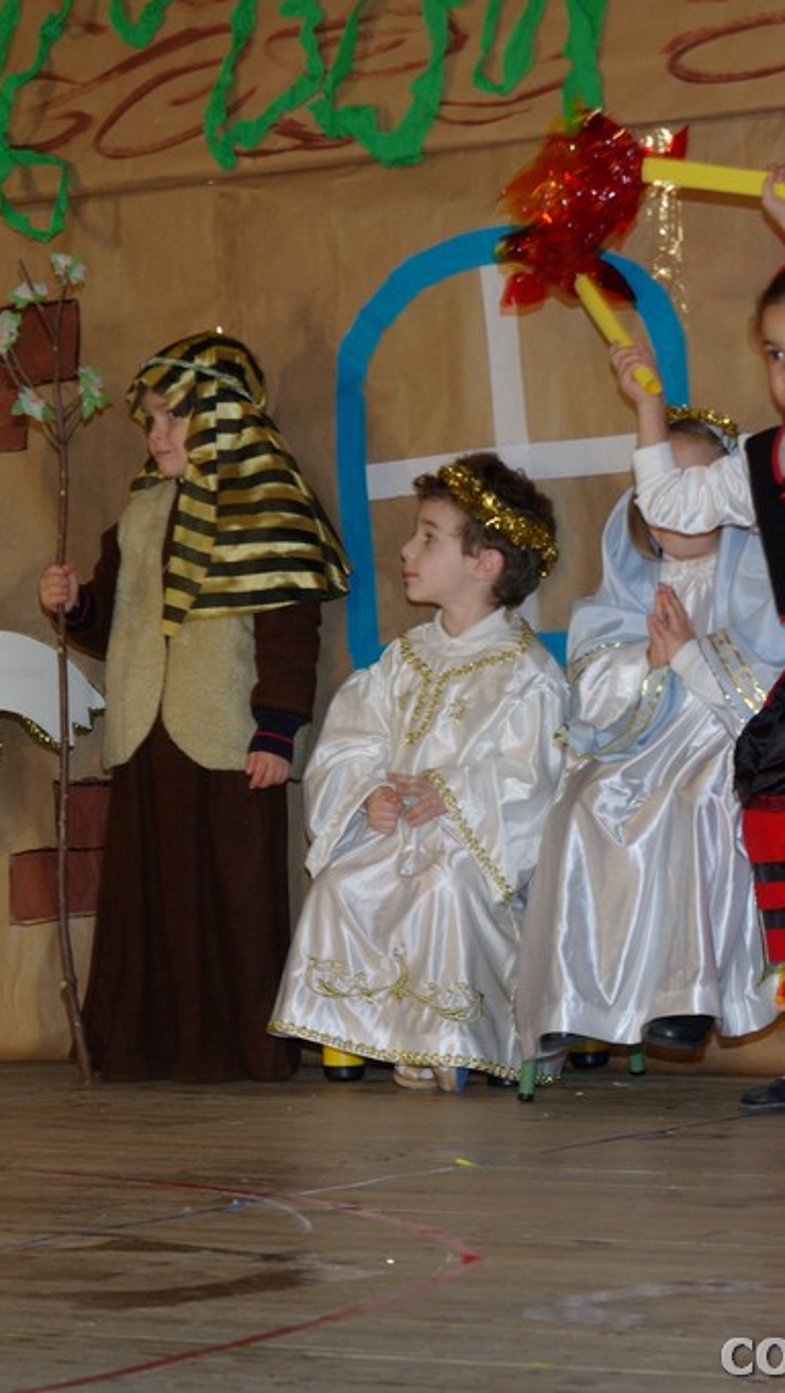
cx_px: 460
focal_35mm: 118
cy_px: 695
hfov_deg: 10.3
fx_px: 4363
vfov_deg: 18.2
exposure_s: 1/60
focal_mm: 50
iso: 400
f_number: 5.6
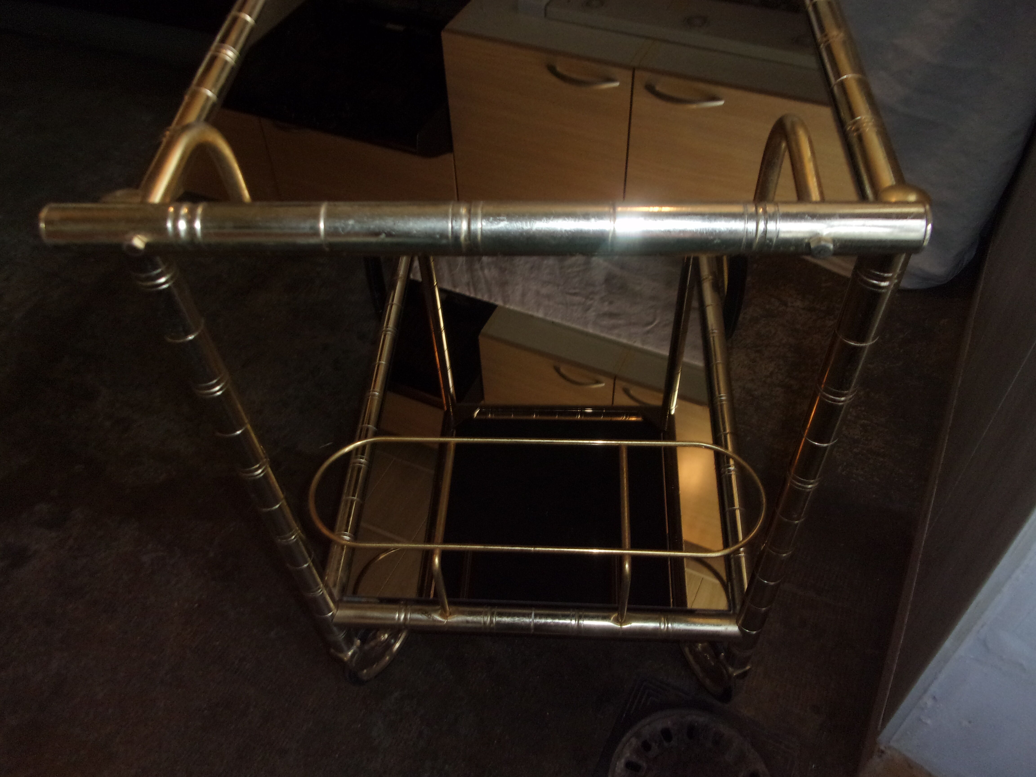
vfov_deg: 49.7
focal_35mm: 28
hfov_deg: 63.4
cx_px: 518
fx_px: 838
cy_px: 388
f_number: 3.9
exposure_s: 1/34
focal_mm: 5.1
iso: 200
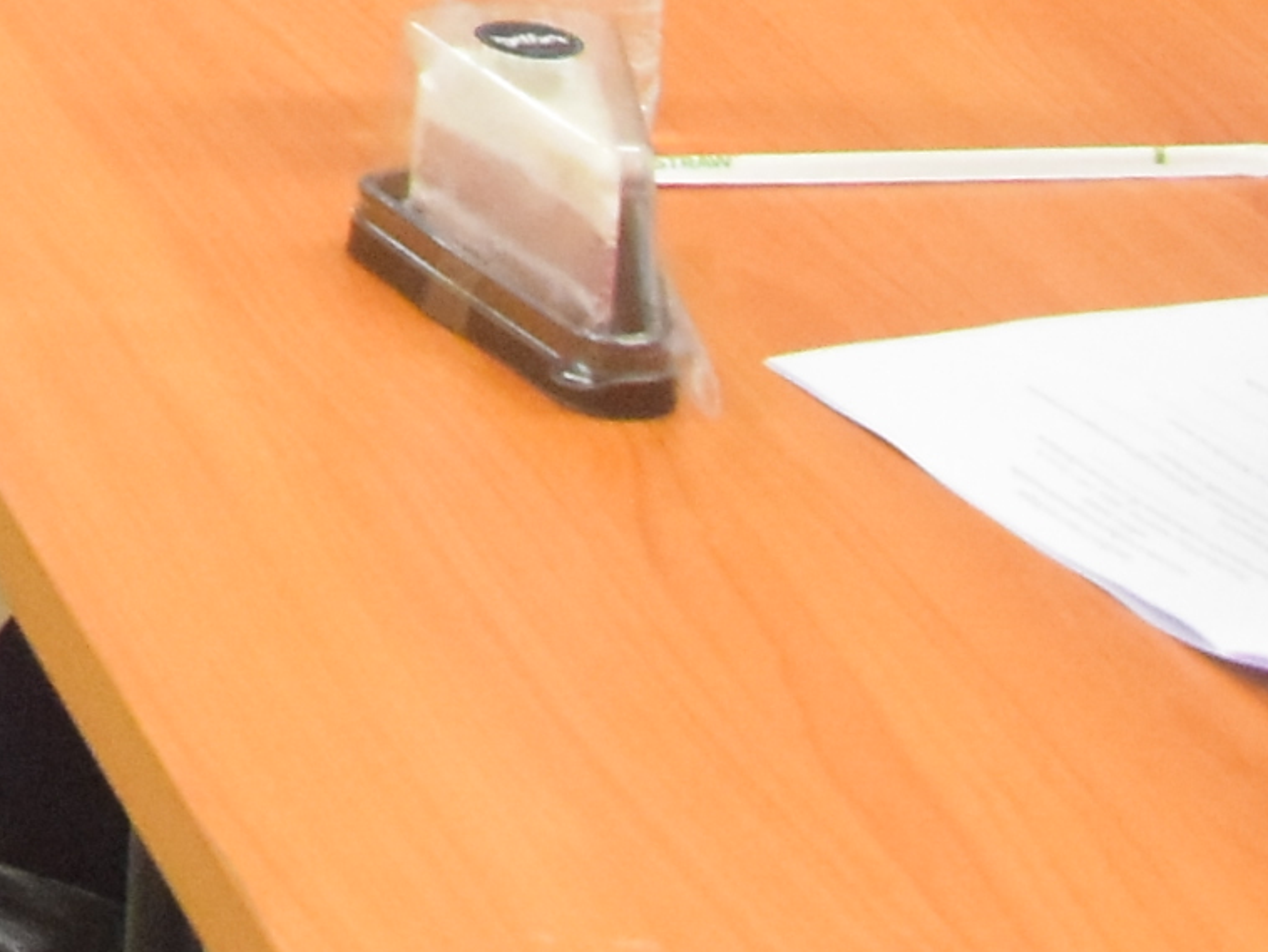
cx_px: -1452
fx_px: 5643
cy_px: -1548
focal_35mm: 154
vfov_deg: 8.6
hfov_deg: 11.3
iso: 5000
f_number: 6.3
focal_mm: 18
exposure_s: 1/160
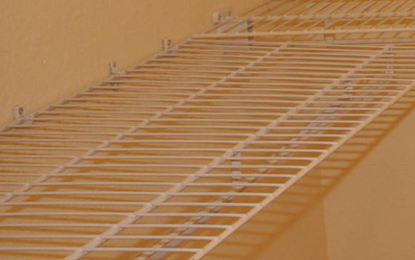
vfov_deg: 11.9
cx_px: 771
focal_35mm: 106
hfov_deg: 16.2
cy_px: -126
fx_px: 1196
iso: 200
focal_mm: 13
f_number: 9
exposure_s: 1/6
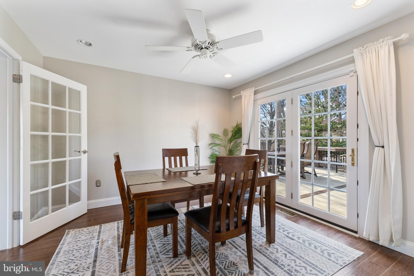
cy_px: 138
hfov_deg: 100.4
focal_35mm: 15
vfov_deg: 77.3
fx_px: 172
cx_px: 207
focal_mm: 10
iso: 400
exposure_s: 1/8
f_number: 8
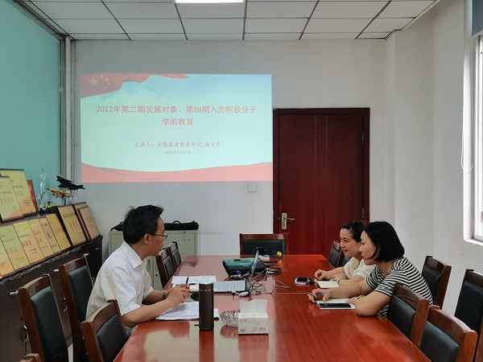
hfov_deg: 42.1
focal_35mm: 45
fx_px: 628
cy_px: 181
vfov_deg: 32.2
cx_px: 242
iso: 125
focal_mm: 4.94
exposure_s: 1/60
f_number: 1.9
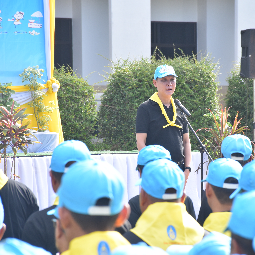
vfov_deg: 6.5
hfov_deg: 6.5
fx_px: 2234
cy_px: 128
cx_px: 170
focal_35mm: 268
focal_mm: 140
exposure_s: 1/200
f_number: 8
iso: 400
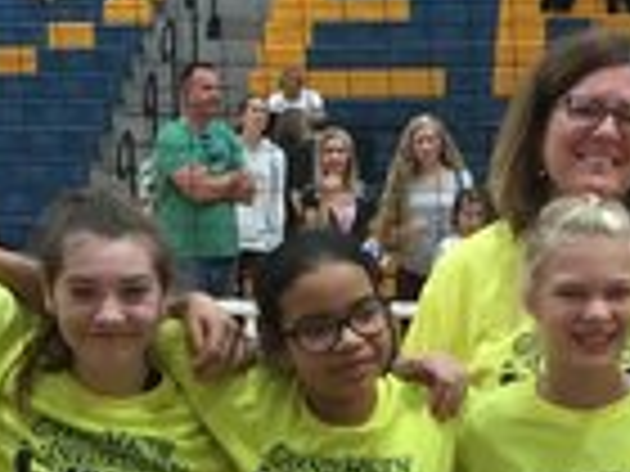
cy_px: 746
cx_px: 248
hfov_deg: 14.8
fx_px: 2421
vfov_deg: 10.7
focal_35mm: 133
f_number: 2.2
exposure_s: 1/30
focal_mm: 4.15
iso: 100
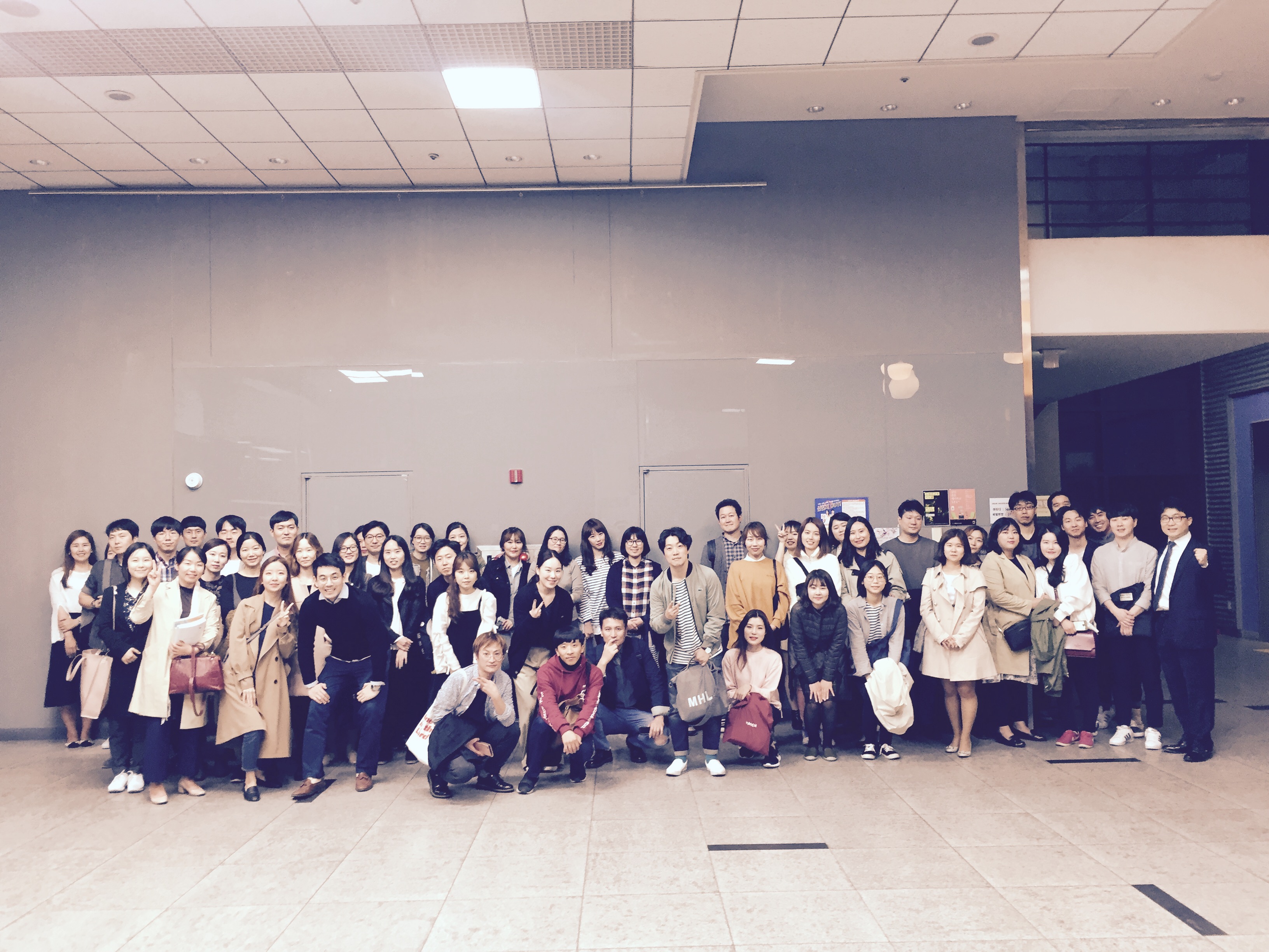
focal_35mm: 29
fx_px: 1063
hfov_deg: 61.7
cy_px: 476
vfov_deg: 48.2
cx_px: 634
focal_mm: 4.15
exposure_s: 1/30
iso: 80
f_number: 2.2
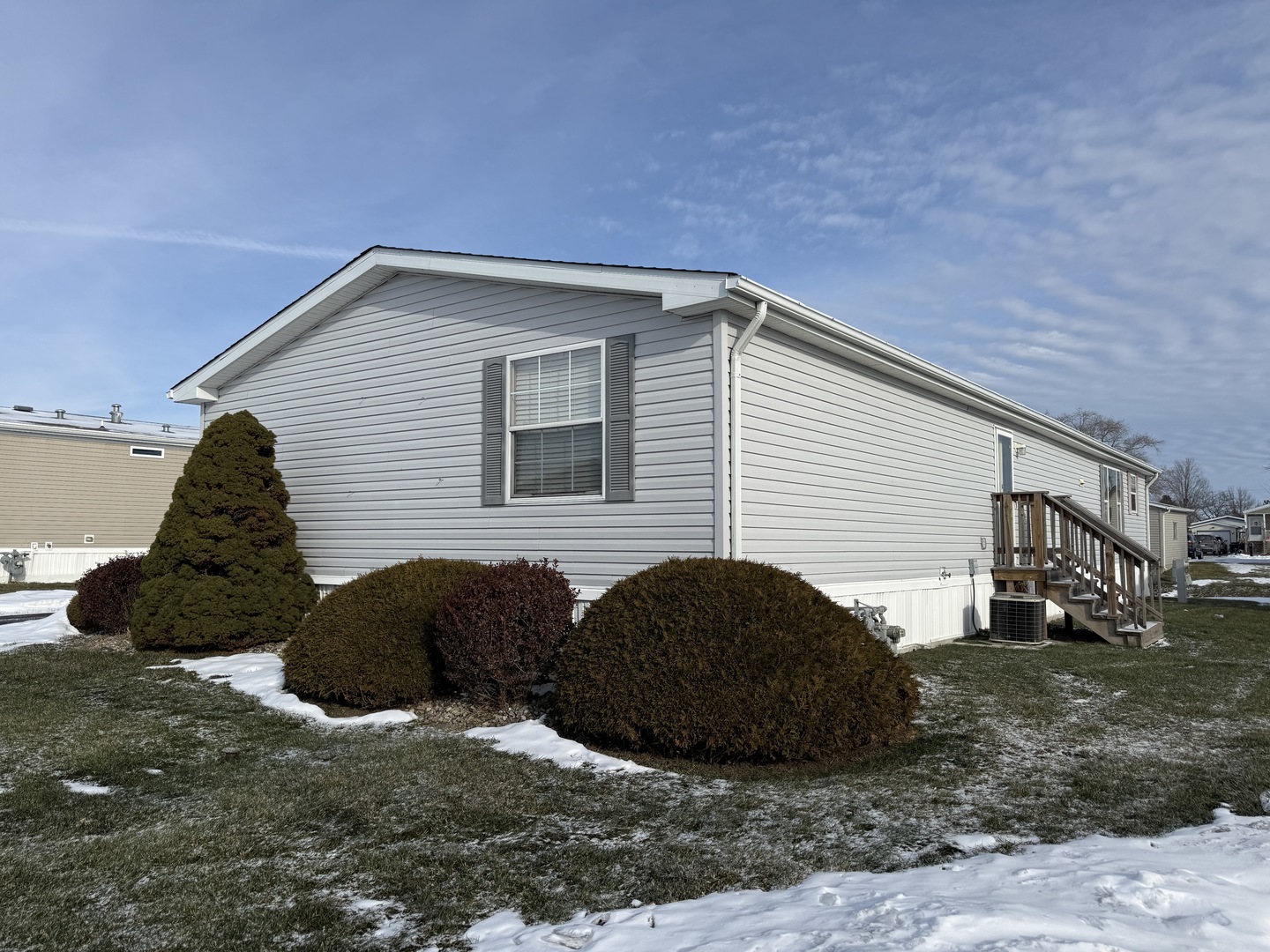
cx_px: 635
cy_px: 476
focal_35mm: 24
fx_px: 881
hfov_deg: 71.6
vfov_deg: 56.8
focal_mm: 6.76
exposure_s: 1/7353
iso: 80
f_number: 1.78
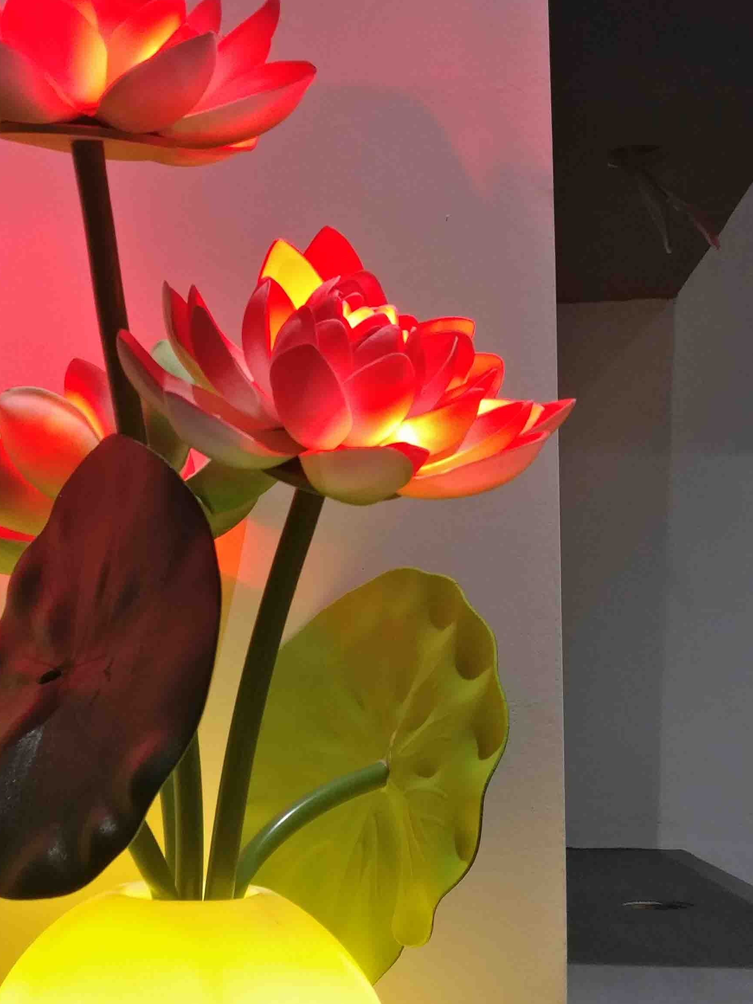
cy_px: 578
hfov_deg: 25.8
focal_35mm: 56
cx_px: 207
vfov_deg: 34.3
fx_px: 1624
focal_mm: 4.26
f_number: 2
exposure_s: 1/33
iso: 250
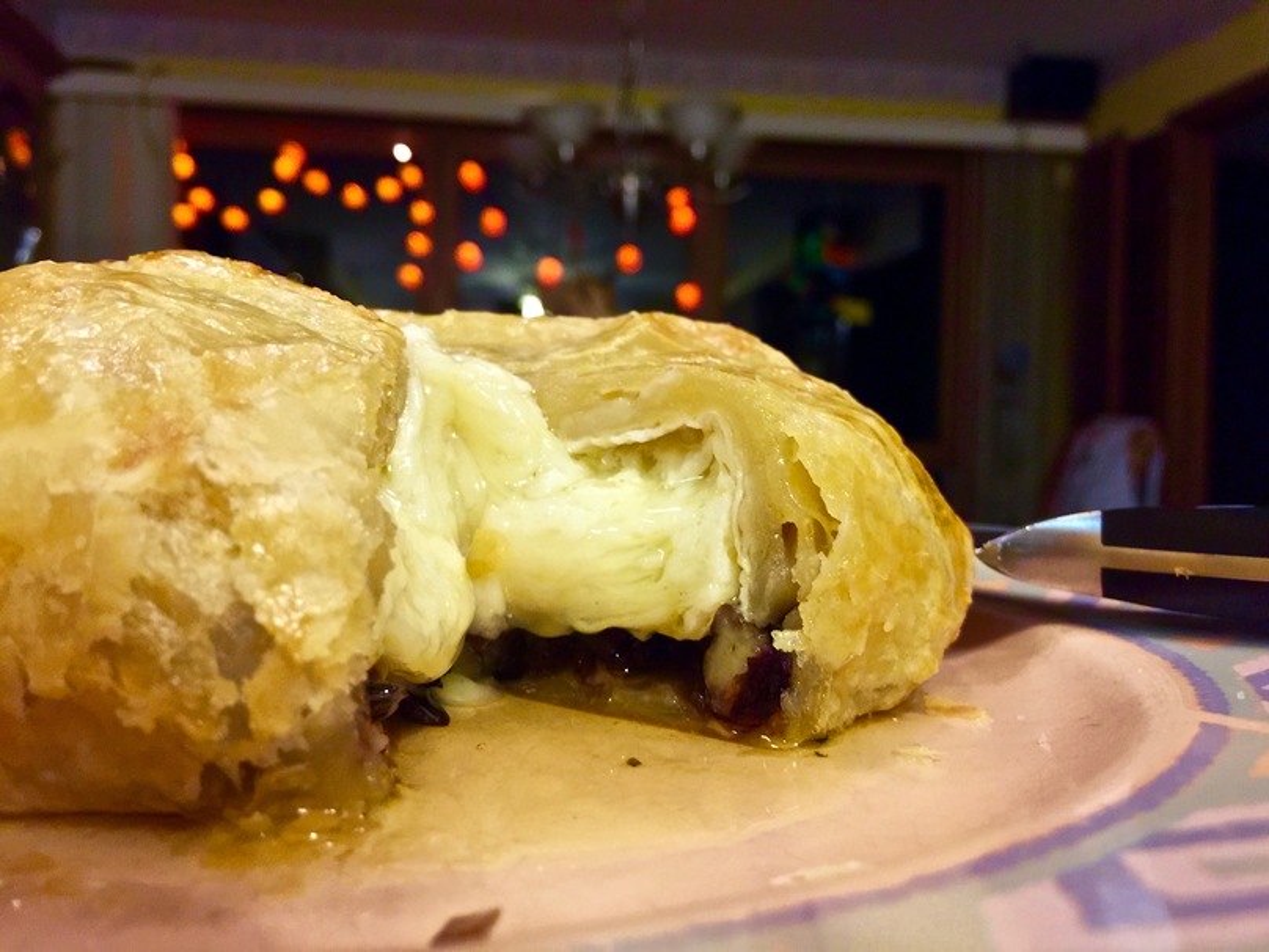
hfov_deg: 61.7
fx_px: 1063
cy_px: 476
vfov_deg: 48.2
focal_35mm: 29
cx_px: 634
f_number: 2.2
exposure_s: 1/15
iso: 100
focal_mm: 4.15
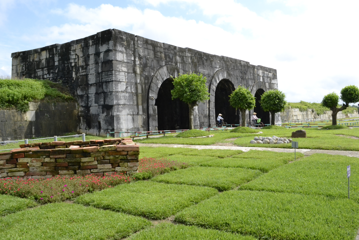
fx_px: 329
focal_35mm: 33
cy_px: 120
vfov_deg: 40.0
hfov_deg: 57.2
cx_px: 180
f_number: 18
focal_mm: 22
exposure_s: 1/1250
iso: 3200
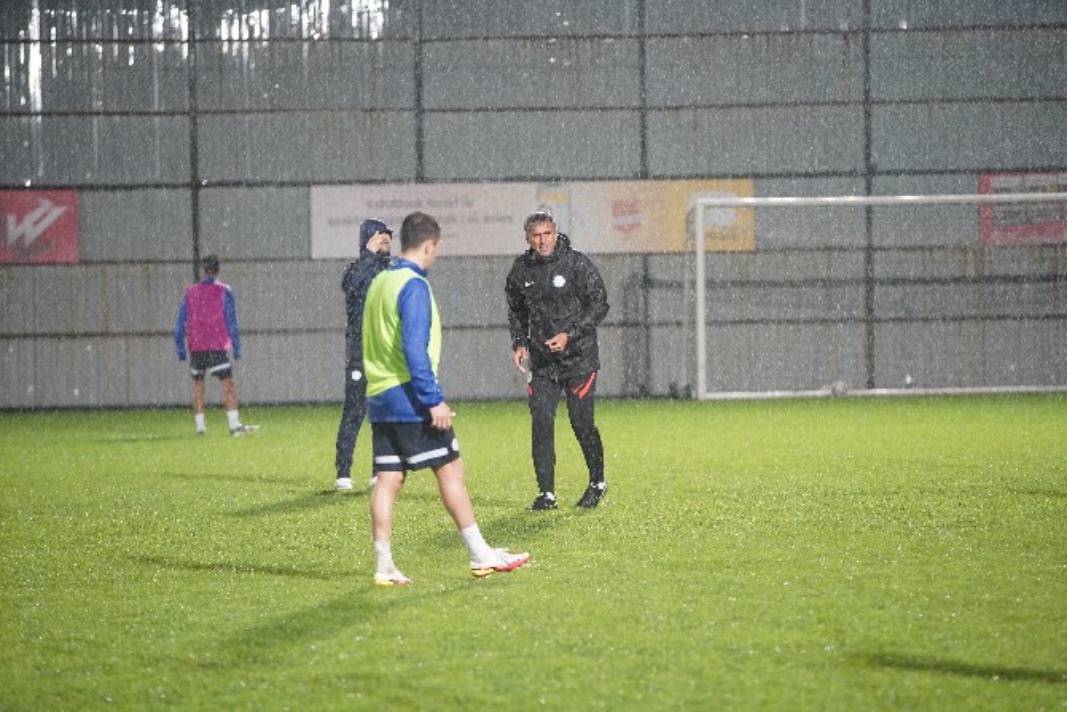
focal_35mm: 200
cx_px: 534
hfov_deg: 10.3
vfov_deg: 6.9
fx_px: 5929
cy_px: 356
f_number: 3.5
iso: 3200
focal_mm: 200
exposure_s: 1/250
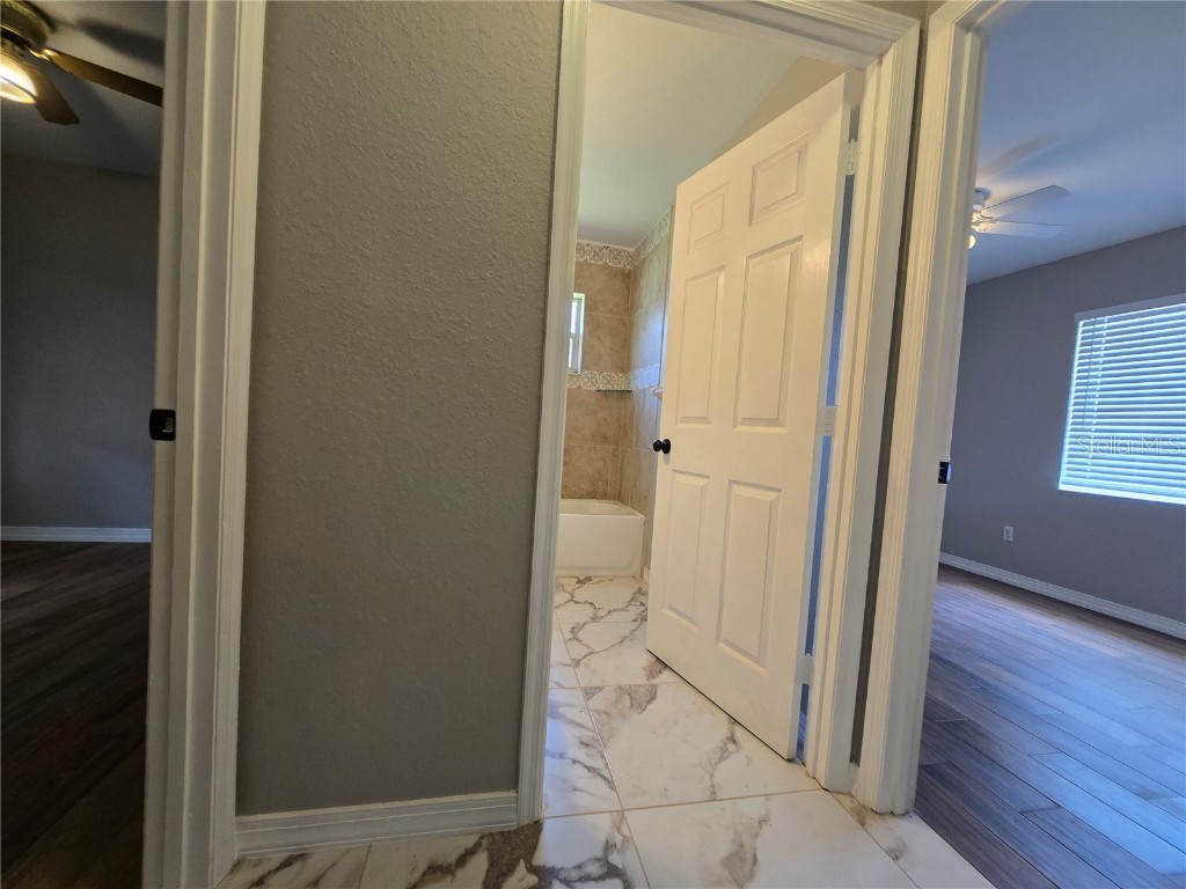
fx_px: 445
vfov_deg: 89.9
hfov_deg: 106.2
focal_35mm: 13
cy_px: 444
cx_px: 593
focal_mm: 2.2
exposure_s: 1/60
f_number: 2.2
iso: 100
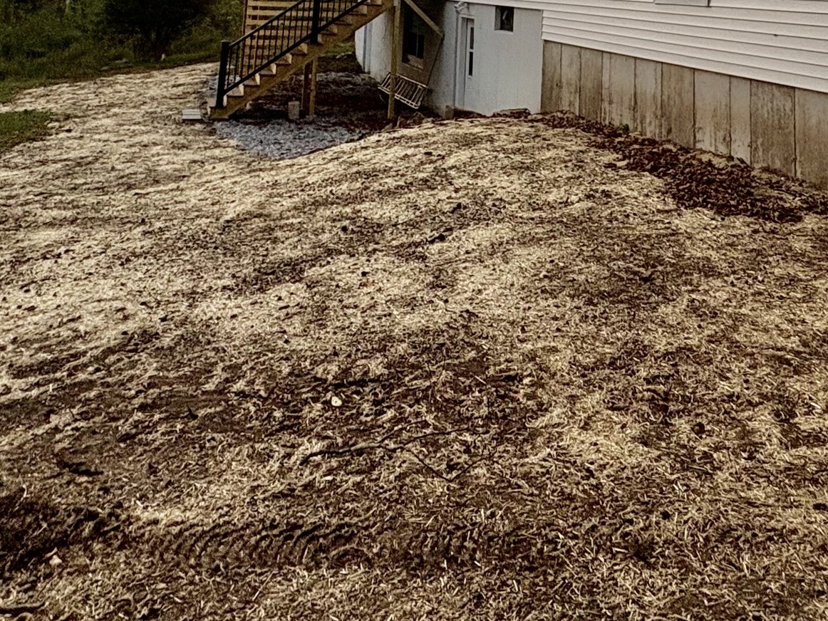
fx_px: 885
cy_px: -160
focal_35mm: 37
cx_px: 504
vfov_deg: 31.2
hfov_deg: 49.8
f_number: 2.2
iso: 125
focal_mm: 2.22
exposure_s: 1/99
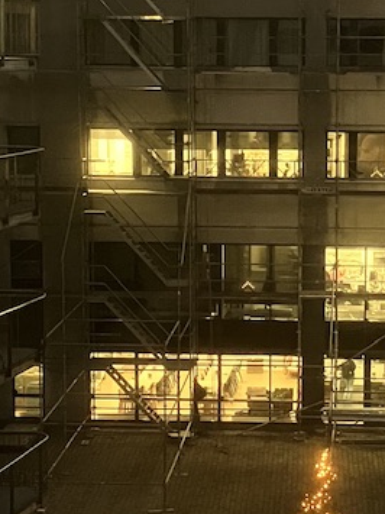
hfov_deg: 14.6
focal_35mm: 101
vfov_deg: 19.5
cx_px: 310
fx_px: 1499
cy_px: 274
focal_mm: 3.99
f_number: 1.8
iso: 640
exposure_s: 1/24
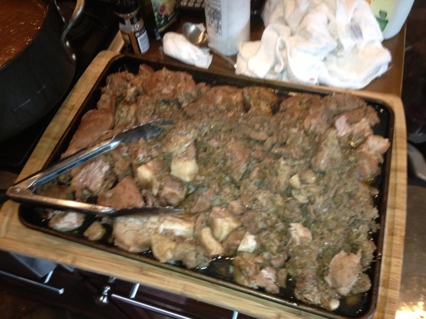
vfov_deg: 40.7
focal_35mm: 35
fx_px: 431
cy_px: 160
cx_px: 213
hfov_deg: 52.6
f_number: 2.4
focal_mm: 4.28
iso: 160
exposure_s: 1/20
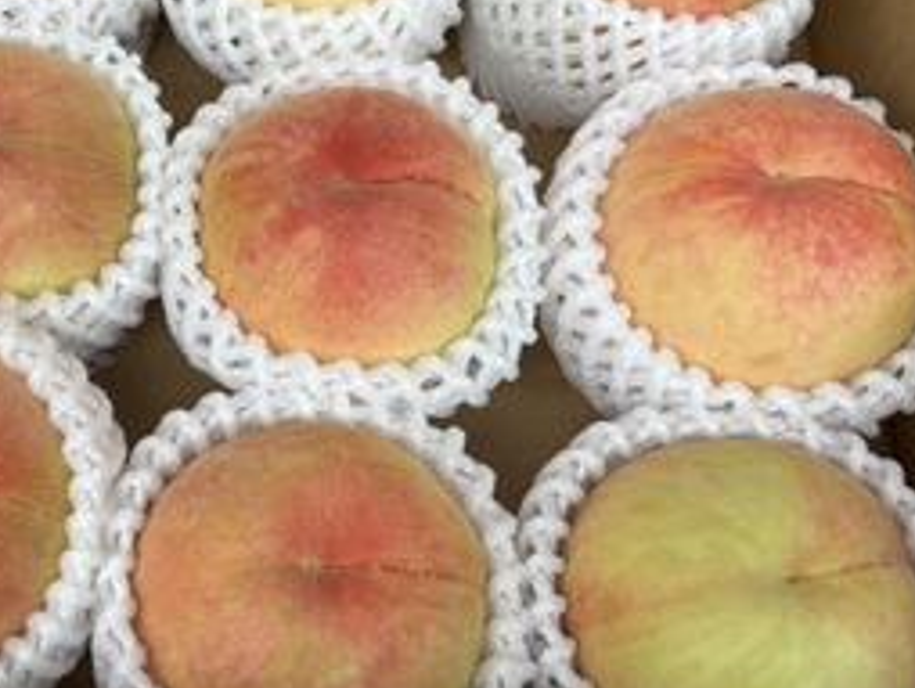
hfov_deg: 37.1
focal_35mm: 49
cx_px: 146
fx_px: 1296
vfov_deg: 29.7
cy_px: 281
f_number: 1.6
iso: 100
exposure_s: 1/50
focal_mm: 5.96
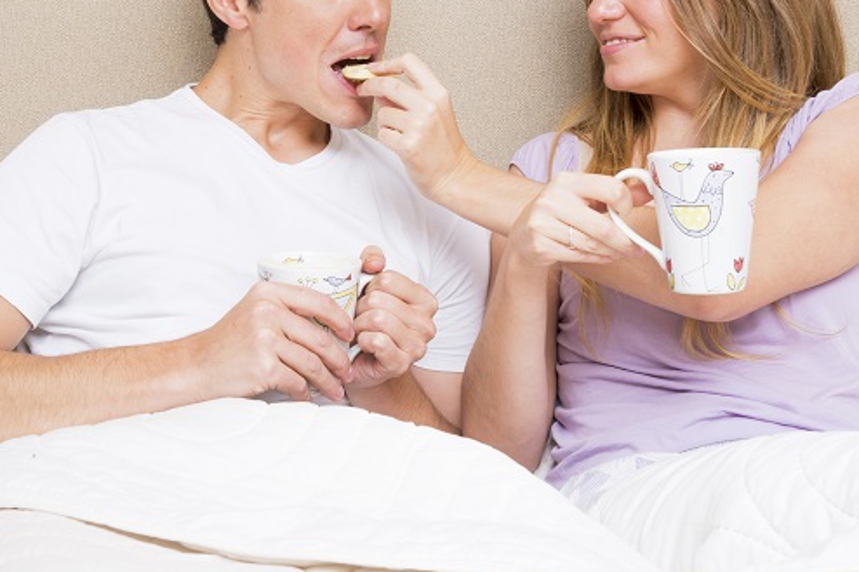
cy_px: 219
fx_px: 1884
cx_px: 416
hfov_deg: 25.7
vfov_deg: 17.2
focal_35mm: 79
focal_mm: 52
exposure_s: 1/100
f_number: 11
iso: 200
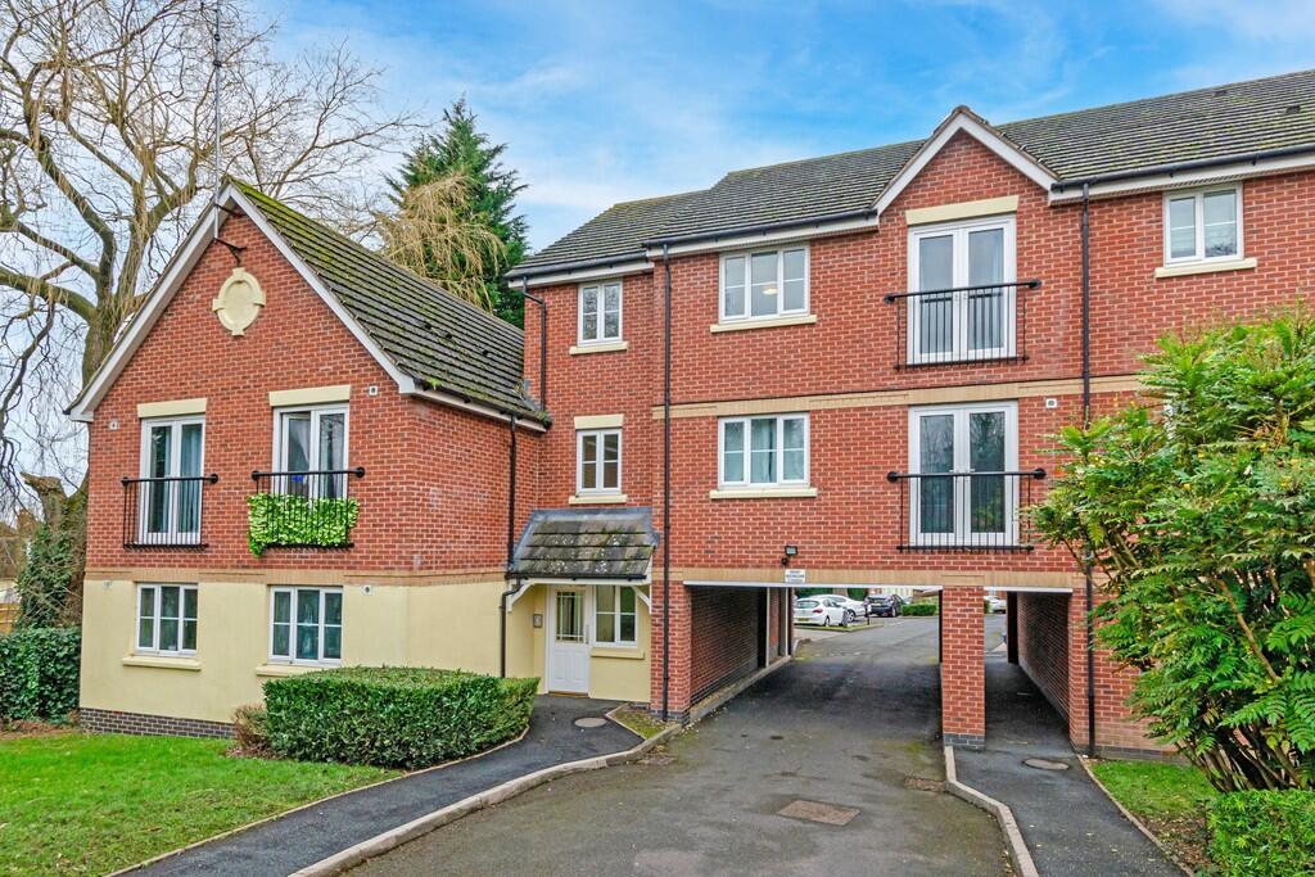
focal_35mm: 15
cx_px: 658
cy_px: 438
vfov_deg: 77.3
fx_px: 548
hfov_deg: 100.4
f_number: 9
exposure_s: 1/125
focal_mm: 10
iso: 400
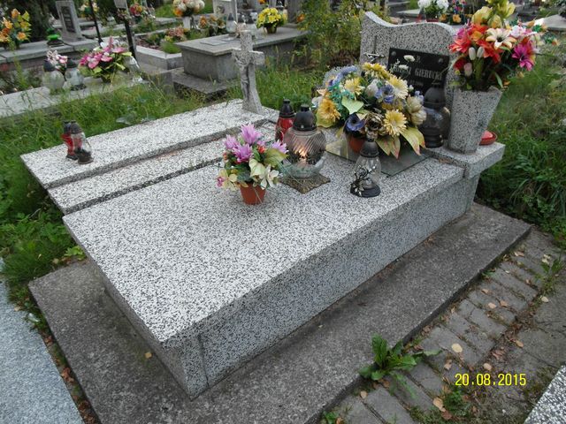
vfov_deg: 56.8
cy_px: 212
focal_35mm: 24
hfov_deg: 71.6
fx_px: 392
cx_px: 283
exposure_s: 1/60
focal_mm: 5.2
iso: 100
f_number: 3.1
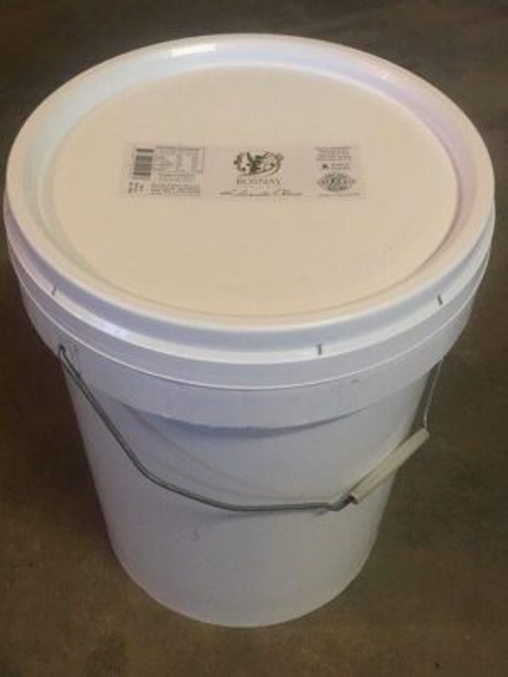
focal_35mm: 29
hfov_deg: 48.2
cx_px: 254
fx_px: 567
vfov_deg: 61.7
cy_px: 338
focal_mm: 4.15
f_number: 2.2
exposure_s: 1/33
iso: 100
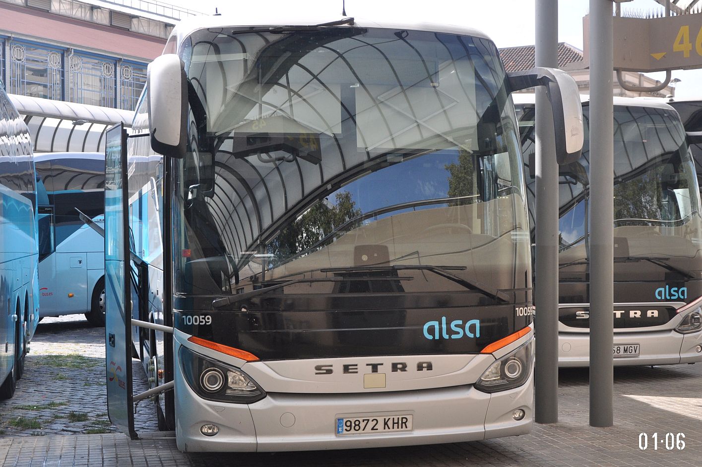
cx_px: 351
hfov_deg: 37.9
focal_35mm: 52
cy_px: 234
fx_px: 1023
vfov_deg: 25.7
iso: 500
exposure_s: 1/1000
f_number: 4.5
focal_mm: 35
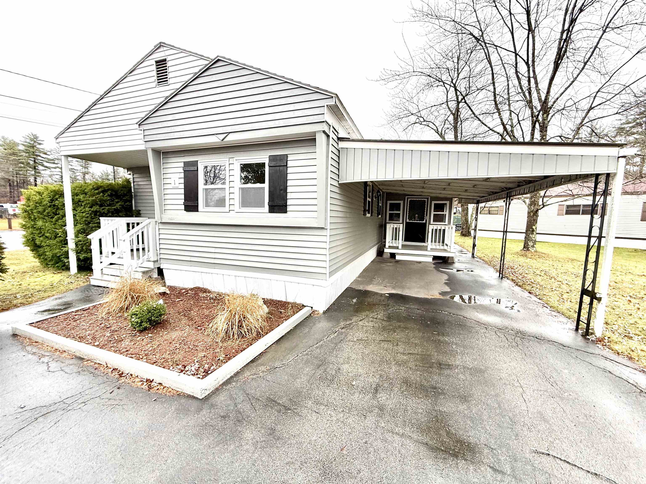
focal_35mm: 14
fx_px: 261
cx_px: 323
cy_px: 242
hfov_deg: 102.1
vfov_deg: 85.7
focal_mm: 2.22
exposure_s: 1/99
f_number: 2.2
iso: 80
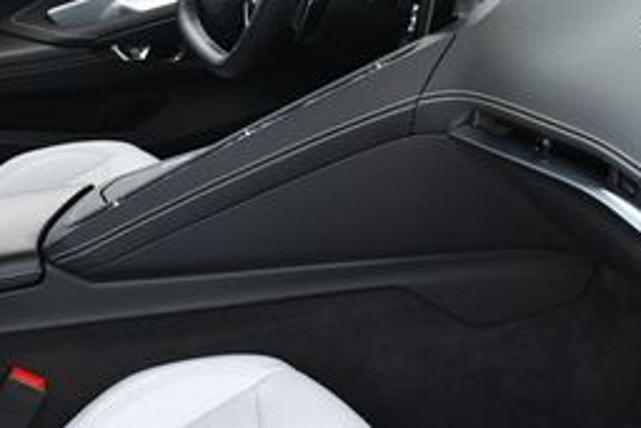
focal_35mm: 90
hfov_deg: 22.5
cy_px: 265
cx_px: 235
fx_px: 1603
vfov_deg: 15.2
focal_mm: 18
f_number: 4
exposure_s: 1/250
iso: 400
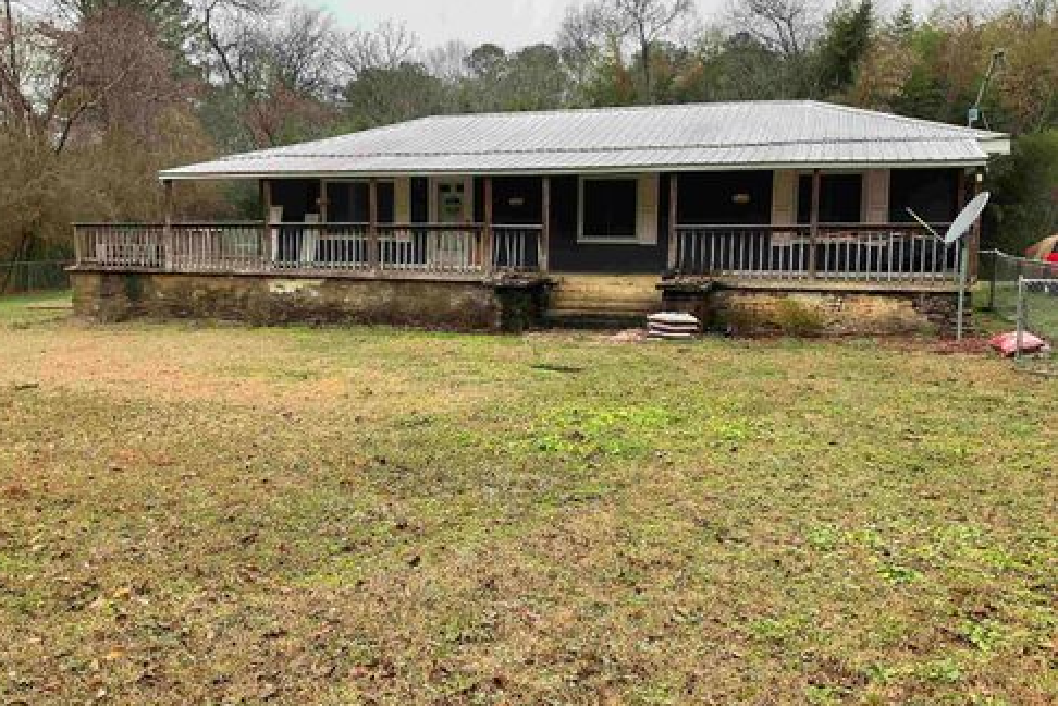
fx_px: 911
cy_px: 334
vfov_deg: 42.3
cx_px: 516
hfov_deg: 60.3
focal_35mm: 31
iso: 16
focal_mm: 3
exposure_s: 1/342
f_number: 1.8
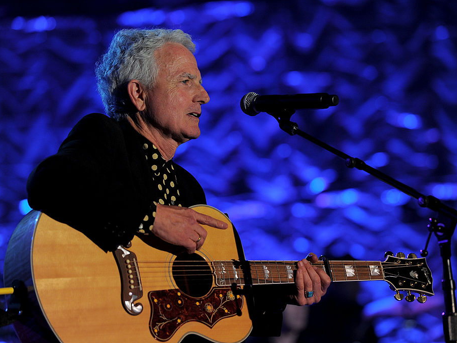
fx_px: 2799
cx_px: 233
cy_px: 171
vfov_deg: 7.0
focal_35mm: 212
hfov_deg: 9.3
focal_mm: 195
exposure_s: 1/250
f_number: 3.5
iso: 1000
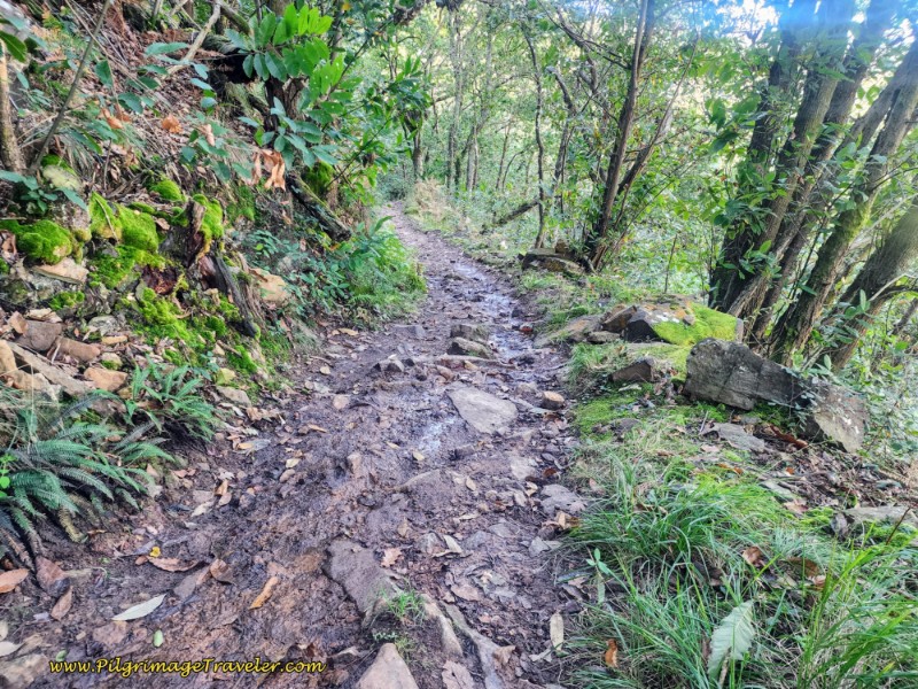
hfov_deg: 73.9
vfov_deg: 58.9
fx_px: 610
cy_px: 344
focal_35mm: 23
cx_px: 459
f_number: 1.8
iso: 320
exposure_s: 1/120
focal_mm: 6.4
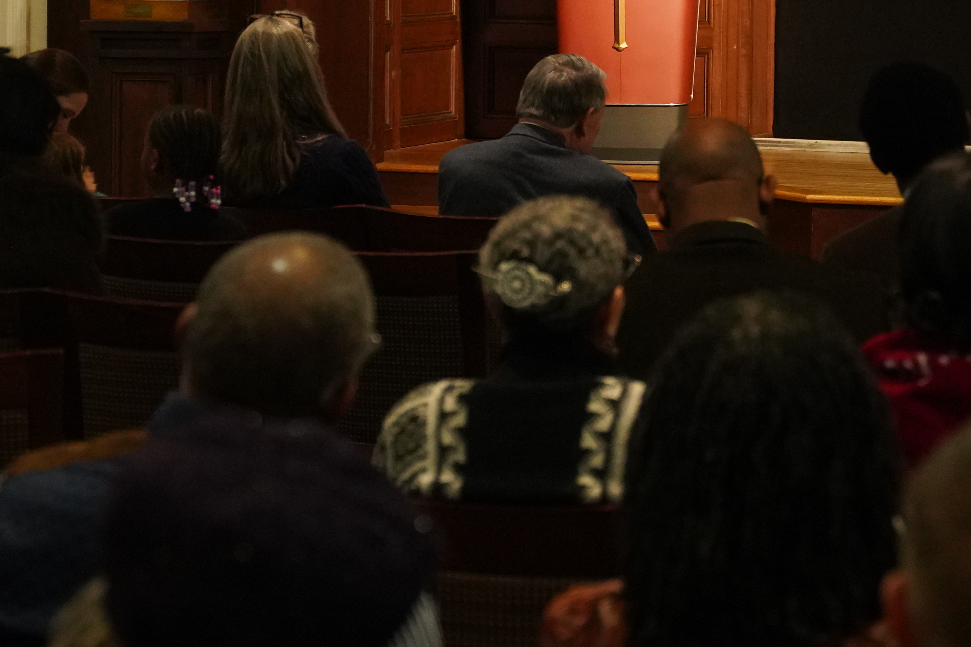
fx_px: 3575
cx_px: 675
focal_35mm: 133
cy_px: 15
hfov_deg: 15.4
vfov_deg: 10.3
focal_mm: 41.8
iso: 2500
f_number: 2.8
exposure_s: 1/125
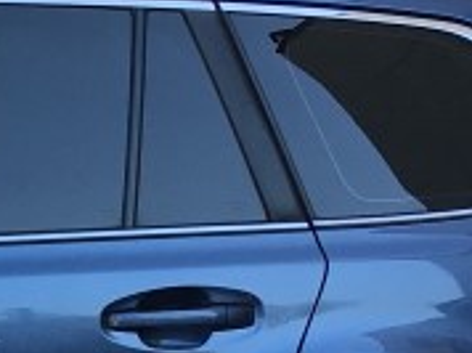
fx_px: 2274
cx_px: -416
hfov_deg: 11.0
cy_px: 356
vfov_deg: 8.8
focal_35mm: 167
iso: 25
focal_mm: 4.15
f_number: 2.2
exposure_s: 1/587
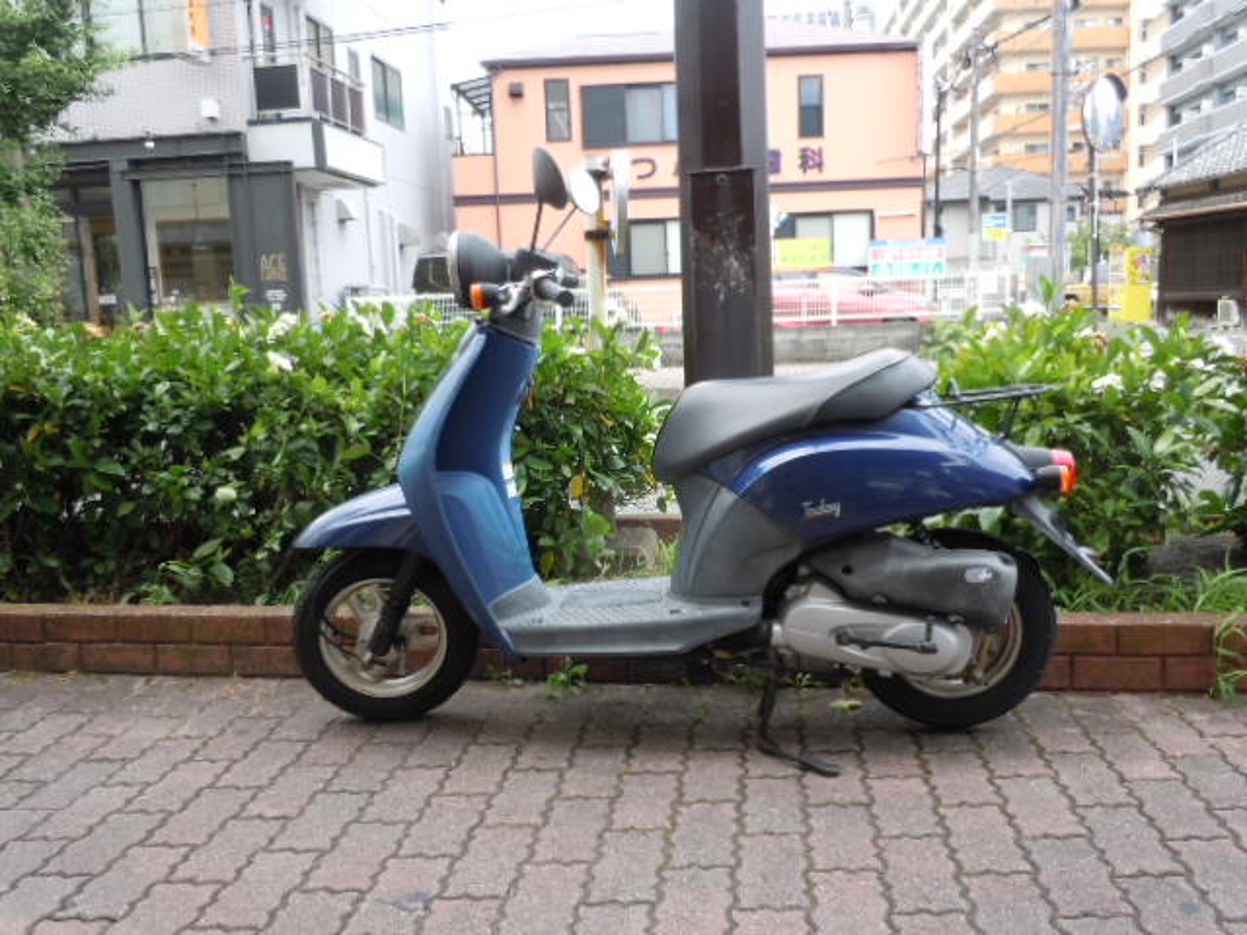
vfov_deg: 49.7
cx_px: 624
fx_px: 1009
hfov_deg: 63.4
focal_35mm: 28
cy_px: 468
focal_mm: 5
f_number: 3.7
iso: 100
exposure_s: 1/100
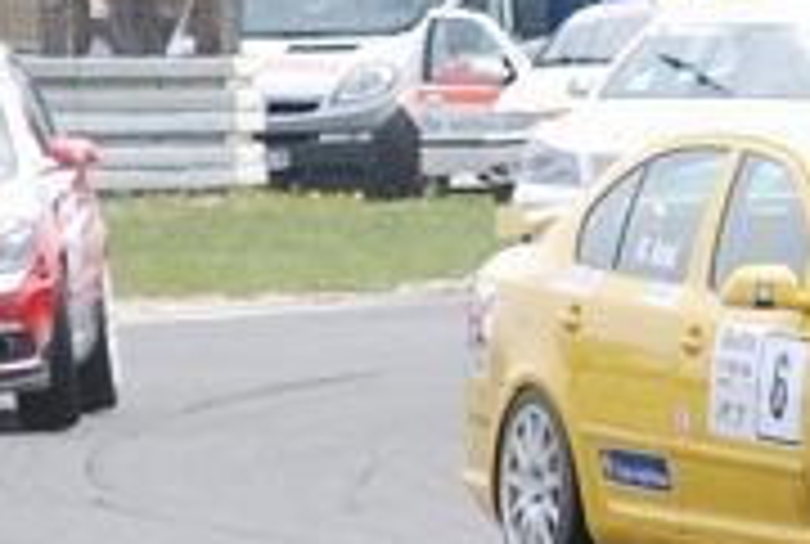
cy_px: 18
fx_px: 22368
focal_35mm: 992
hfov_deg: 2.1
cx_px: 1346
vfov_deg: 1.4
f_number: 5.6
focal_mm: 125
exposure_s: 1/500
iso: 200
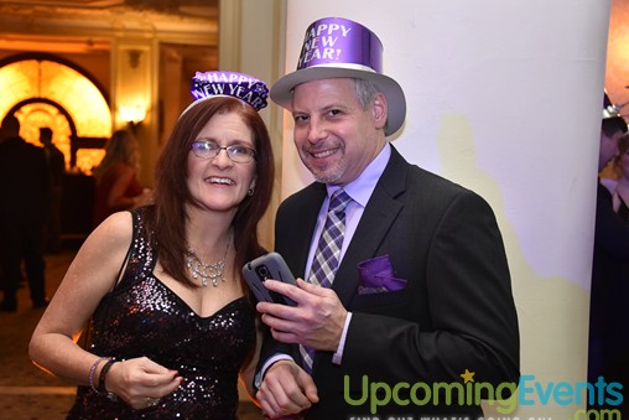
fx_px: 909
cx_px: 301
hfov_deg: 38.2
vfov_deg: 26.0
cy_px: 217
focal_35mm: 52
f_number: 4.2
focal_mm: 48
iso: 1600
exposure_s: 1/40
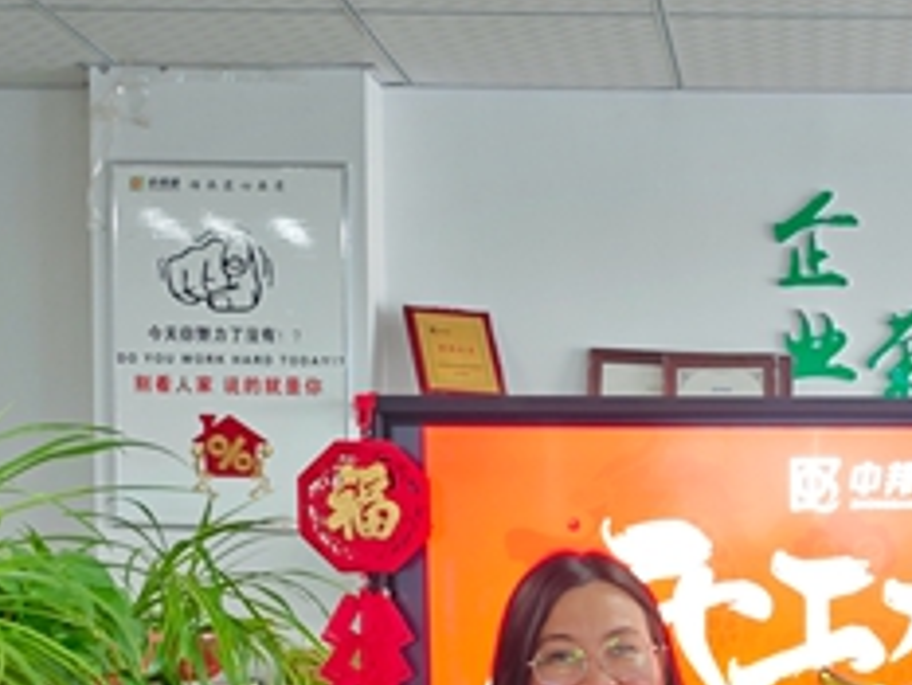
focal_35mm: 74
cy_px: 750
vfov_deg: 19.1
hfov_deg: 25.1
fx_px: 1951
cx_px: 904
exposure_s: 1/50
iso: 320
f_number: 1.42
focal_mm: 6.68
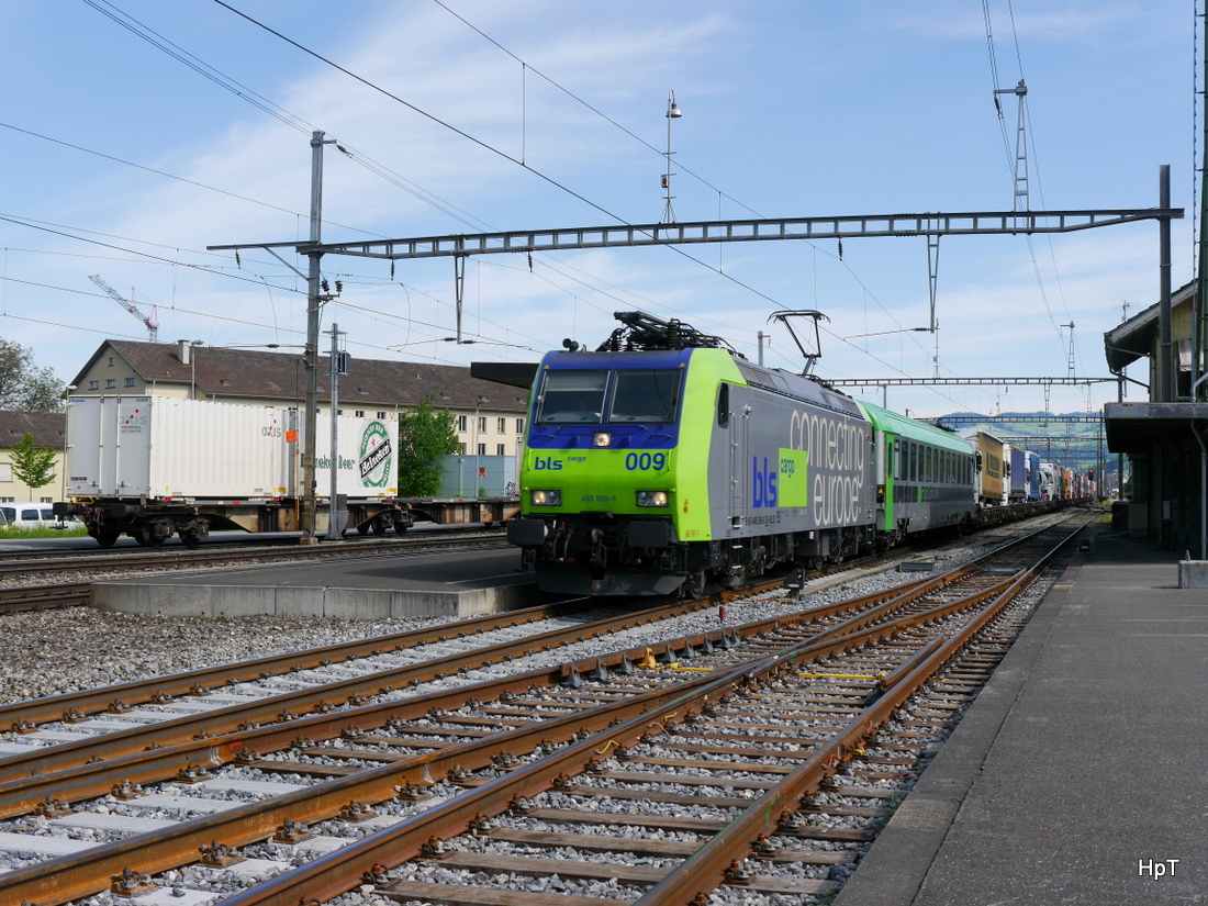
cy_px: 453
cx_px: 604
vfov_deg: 30.3
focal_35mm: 48
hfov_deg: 39.7
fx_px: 1675
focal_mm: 24
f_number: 8
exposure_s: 1/400
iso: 160
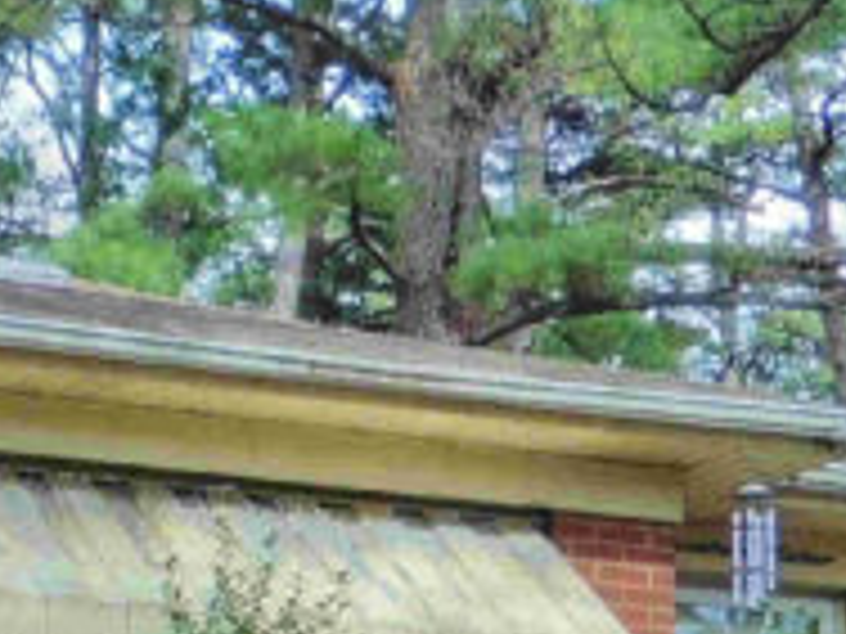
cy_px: 1066
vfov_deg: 8.8
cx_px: 27
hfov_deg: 12.0
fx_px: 3984
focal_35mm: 163
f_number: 4.5
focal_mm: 5.4
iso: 100
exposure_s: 1/160
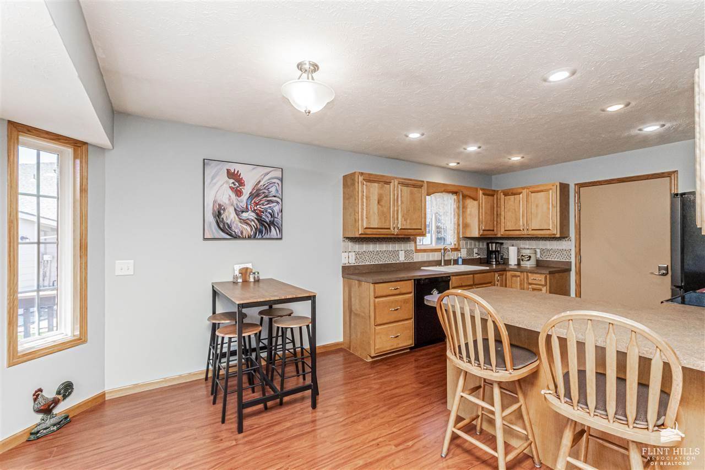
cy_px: 235
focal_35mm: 15
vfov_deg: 77.3
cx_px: 352
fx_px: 294
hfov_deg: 100.4
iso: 1250
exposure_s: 1/60
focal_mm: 10
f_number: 14
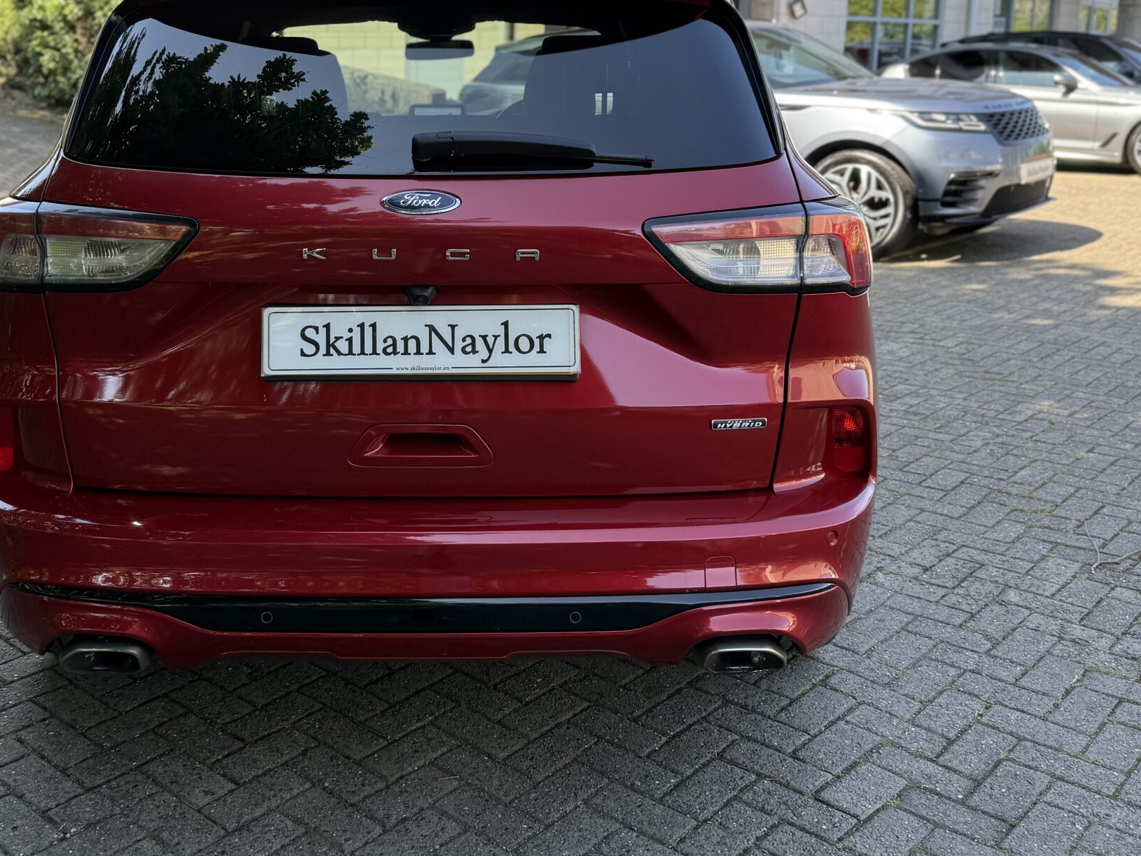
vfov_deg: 37.4
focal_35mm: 38
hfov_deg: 48.6
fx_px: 1253
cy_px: 294
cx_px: 449
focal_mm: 6.76
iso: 80
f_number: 1.78
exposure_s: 1/627
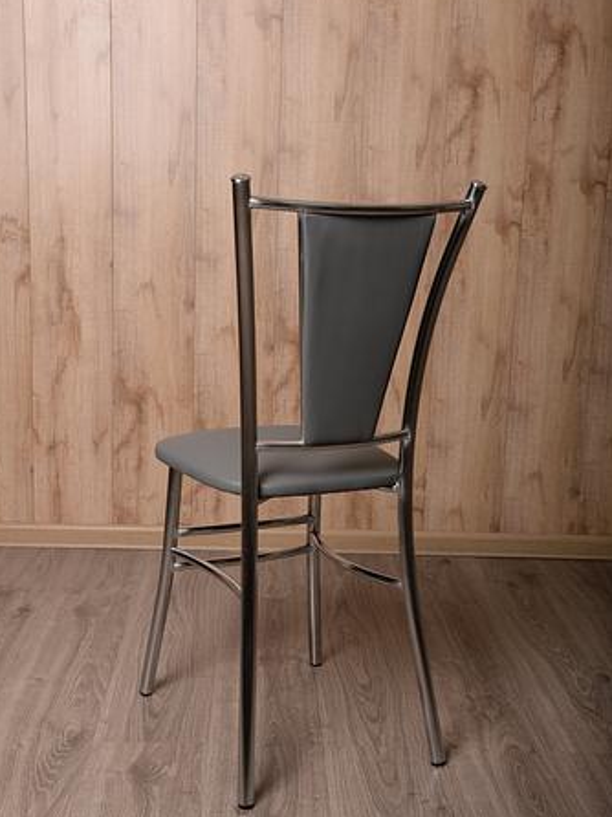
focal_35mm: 53
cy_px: 443
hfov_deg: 27.5
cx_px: 303
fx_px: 1251
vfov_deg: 36.2
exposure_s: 1/250
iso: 200
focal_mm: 48
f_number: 6.3
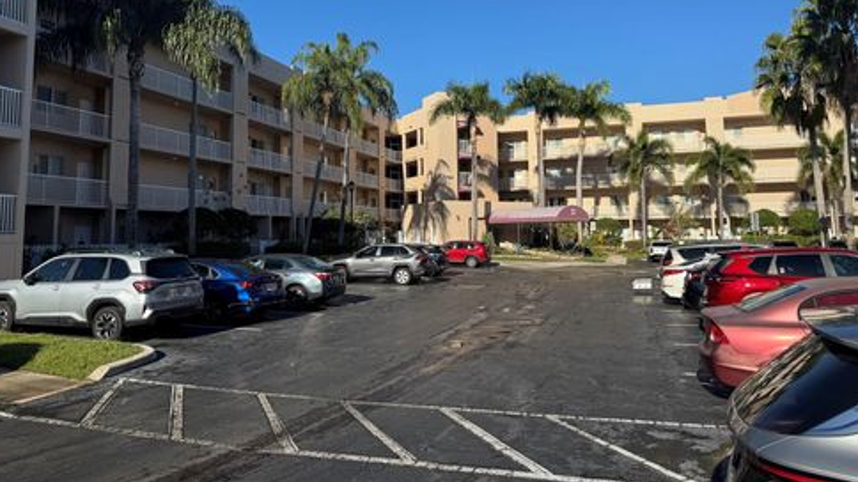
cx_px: 418
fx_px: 614
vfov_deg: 42.4
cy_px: 169
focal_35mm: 27
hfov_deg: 69.9
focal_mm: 6.76
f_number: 1.78
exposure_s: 1/4049
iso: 80
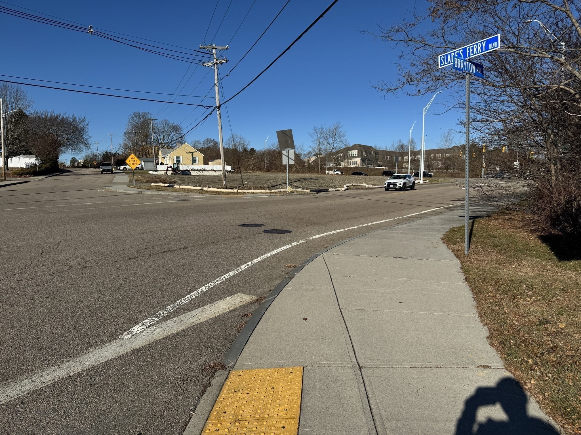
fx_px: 403
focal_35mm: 24
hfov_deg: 71.6
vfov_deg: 56.8
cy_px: 218
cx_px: 290
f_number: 1.78
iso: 80
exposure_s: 1/7937
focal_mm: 6.76
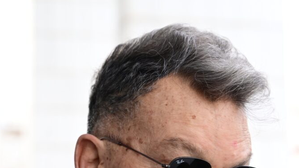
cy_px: 166
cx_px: 150
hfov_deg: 16.4
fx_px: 1039
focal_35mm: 131
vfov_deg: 9.2
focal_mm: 70
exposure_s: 1/250
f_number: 4.5
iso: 640
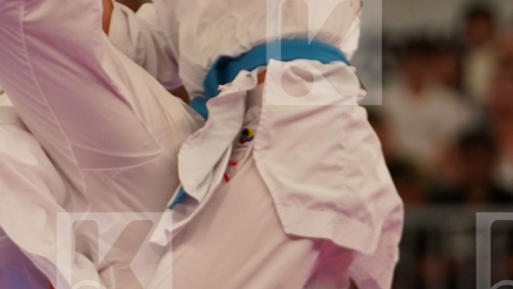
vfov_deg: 2.2
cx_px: 114
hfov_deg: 4.0
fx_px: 7362
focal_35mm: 541
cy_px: 49
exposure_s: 1/1000
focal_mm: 159
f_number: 2.8
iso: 1250
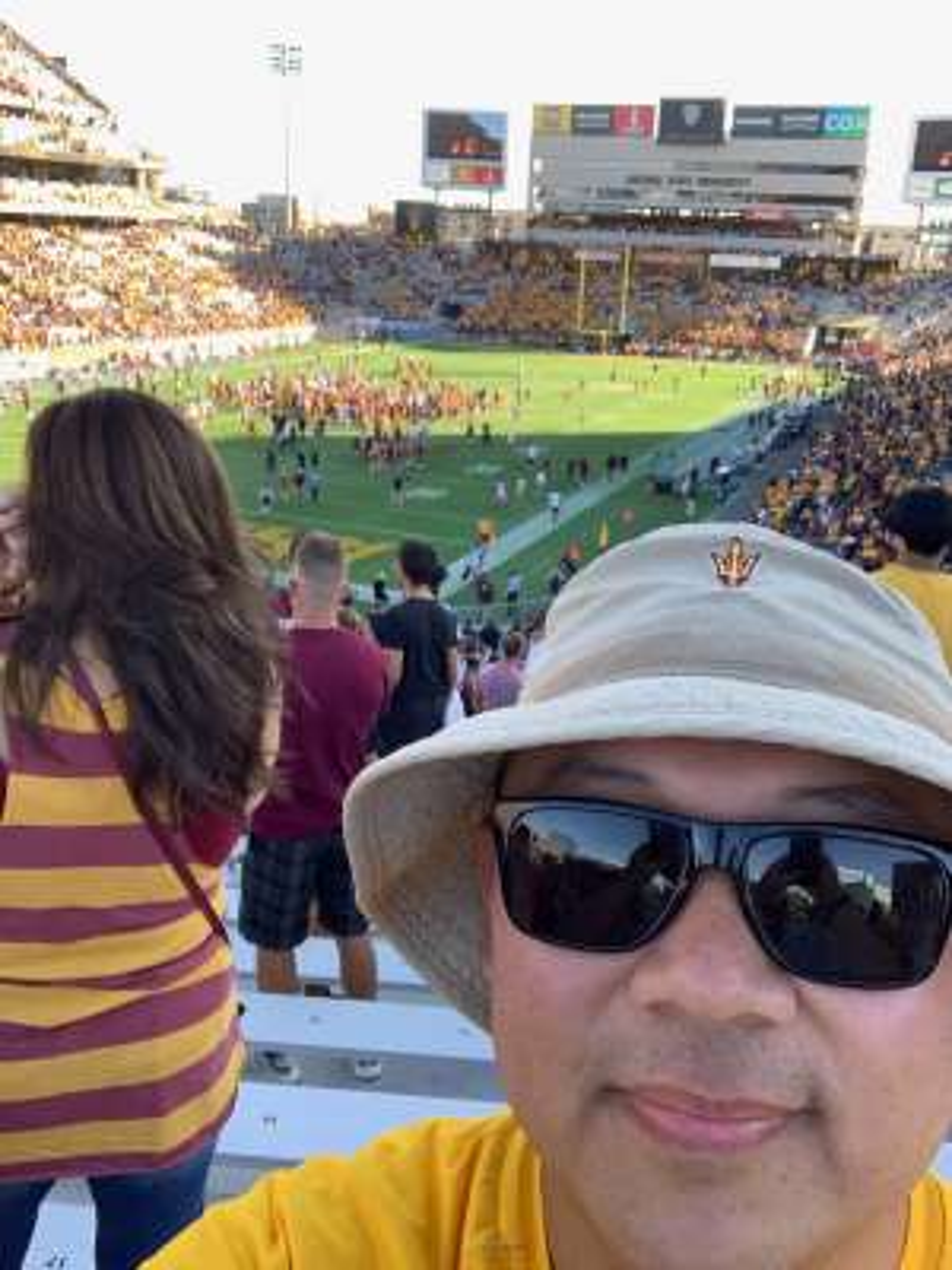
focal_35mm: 32
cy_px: 635
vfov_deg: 56.8
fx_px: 1173
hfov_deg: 44.2
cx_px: 476
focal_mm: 2.87
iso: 32
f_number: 2.2
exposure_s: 1/121
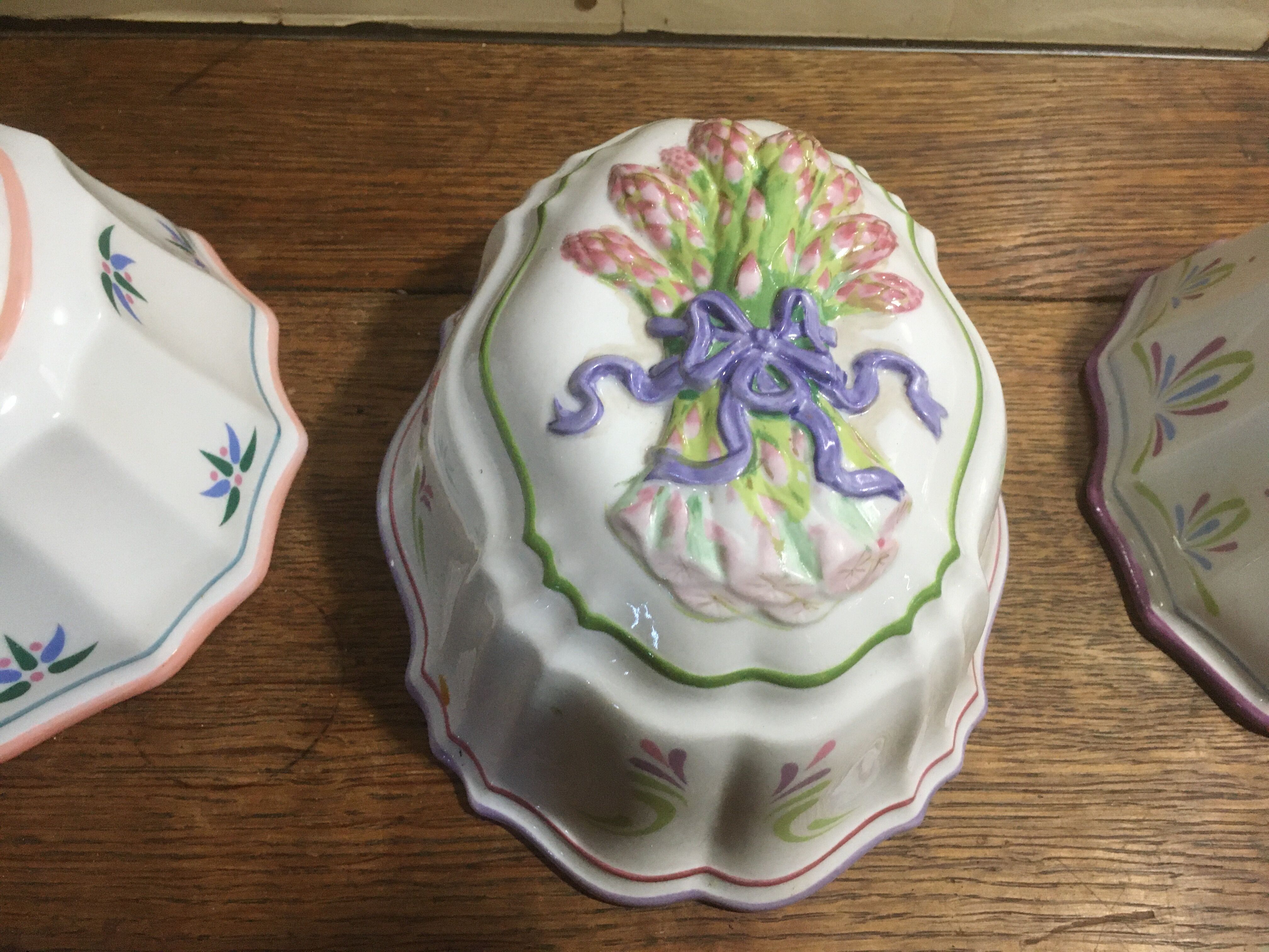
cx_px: 634
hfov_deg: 61.7
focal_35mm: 29
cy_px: 476
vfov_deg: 48.2
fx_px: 1063
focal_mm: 4.15
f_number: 2.2
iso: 200
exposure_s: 1/25
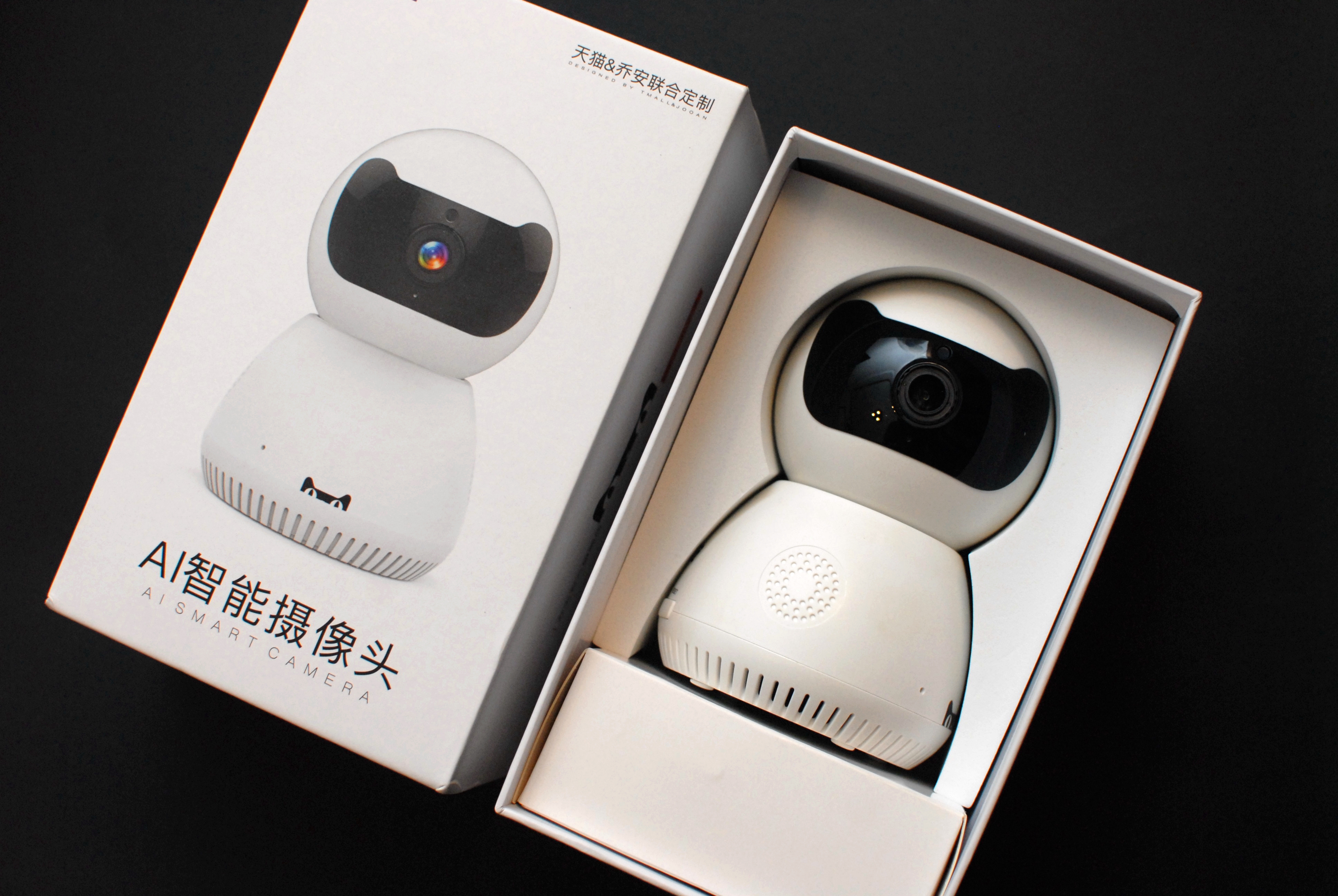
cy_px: 448
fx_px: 1954
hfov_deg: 37.8
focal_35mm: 52
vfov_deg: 25.8
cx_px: 669
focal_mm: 35
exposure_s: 1/80
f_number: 4
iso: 400
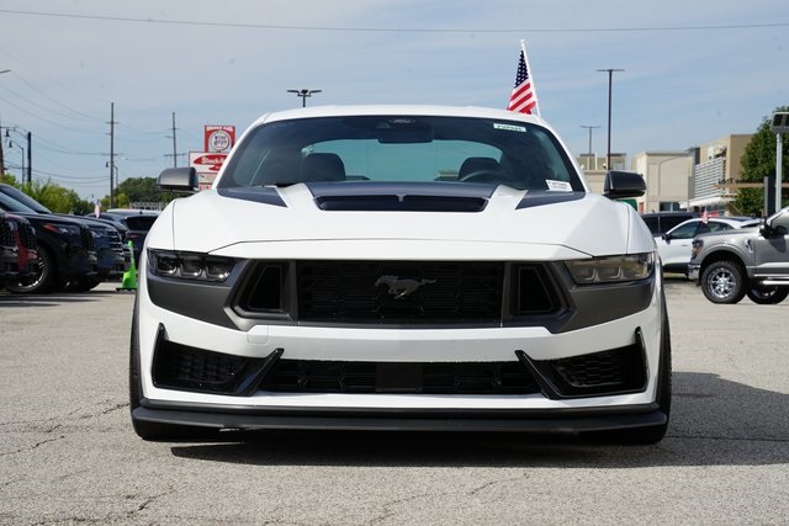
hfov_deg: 23.1
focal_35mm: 88
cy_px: 263
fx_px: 1929
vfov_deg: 15.5
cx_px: 394
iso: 100
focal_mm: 88
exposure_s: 1/125
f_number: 14
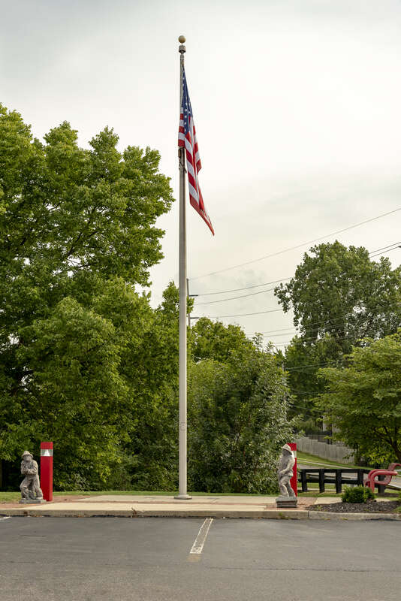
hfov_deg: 27.0
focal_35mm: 50
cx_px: 200
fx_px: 835
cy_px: 300
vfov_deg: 39.6
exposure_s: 1/250
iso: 200
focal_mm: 50
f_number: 8
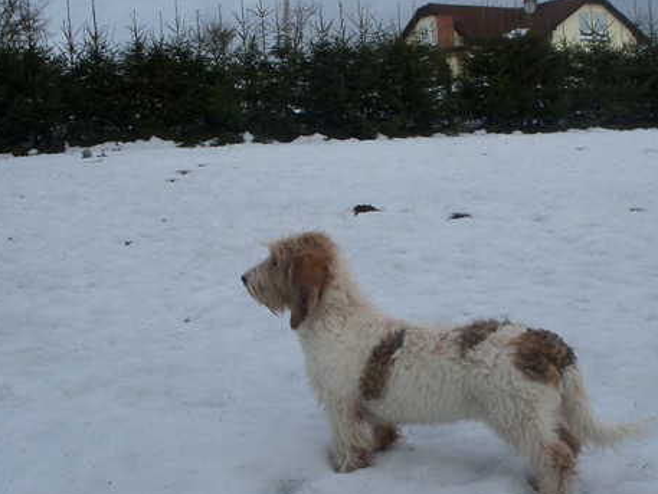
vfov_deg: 29.6
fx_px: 932
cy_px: 295
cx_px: 360
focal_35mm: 49
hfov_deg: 38.9
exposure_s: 1/400
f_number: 5.5
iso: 80
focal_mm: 6.3
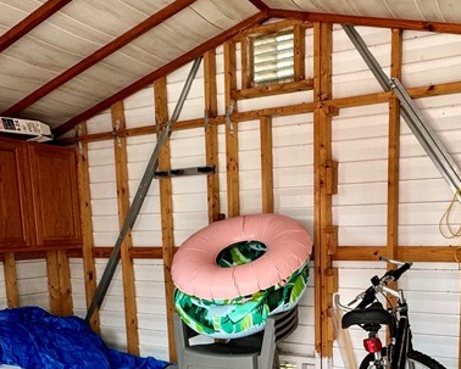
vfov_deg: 38.3
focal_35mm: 37
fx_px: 505
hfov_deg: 48.9
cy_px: 308
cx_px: 266
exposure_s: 1/99
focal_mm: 2.22
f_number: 2.2
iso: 125
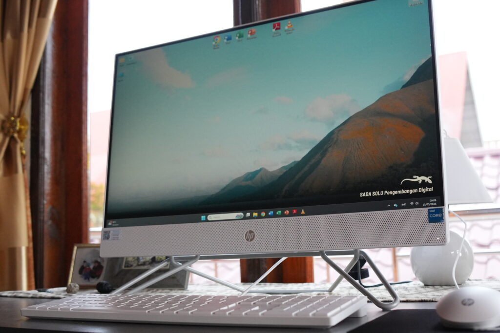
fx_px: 583
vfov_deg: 31.9
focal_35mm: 42
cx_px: 250
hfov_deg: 46.4
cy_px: 166
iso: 3200
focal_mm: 28
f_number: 4.5
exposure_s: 1/400
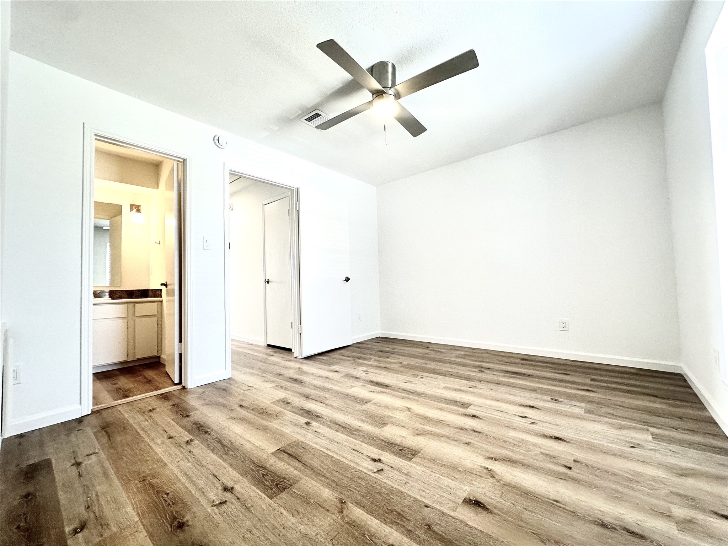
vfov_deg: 85.7
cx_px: 364
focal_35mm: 14
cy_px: 273
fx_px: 294
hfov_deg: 102.1
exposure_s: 1/120
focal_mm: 2.22
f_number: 2.2
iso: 160
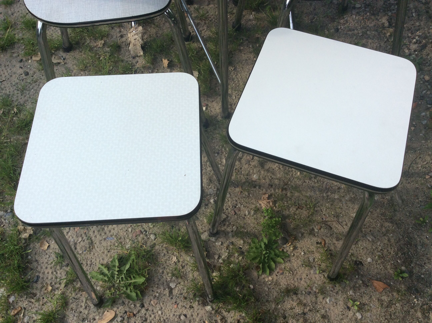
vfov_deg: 44.1
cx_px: 216
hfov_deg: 56.9
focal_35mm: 32
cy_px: 162
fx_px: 399
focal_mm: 3.3
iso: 32
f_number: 2.4
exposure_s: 1/773
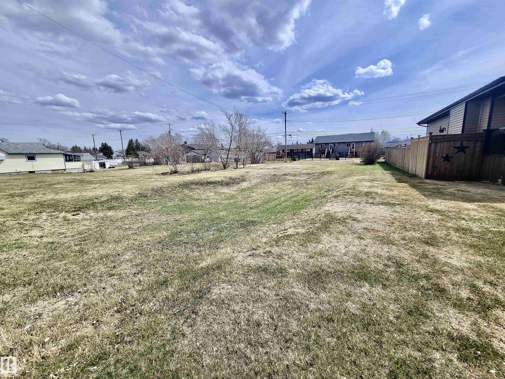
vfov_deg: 89.9
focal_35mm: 13
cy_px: 190
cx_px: 252
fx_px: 190
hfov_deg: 106.2
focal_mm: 2.2
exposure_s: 1/2308
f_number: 2.2
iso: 64
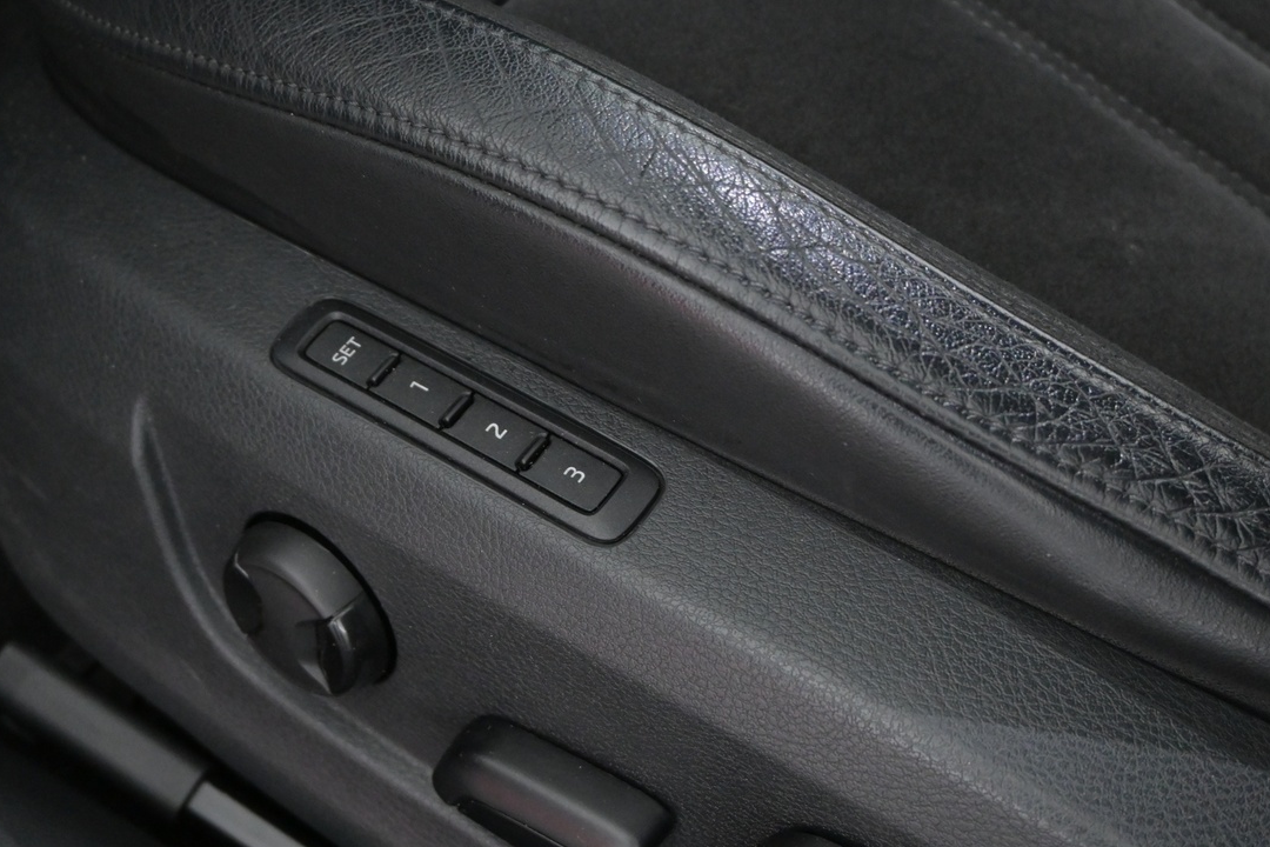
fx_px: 1825
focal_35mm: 52
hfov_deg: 38.3
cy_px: 588
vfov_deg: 25.9
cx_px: 599
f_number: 4.2
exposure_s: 1/40
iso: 2800
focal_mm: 23
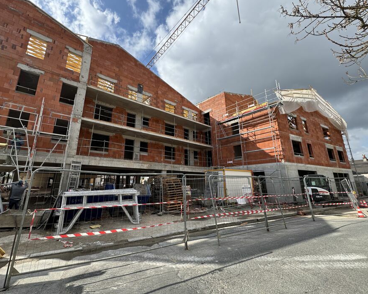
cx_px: 173
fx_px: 163
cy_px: 143
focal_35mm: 15
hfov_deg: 96.7
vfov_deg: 84.0
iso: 40
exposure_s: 1/889
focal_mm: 2.22
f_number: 2.2
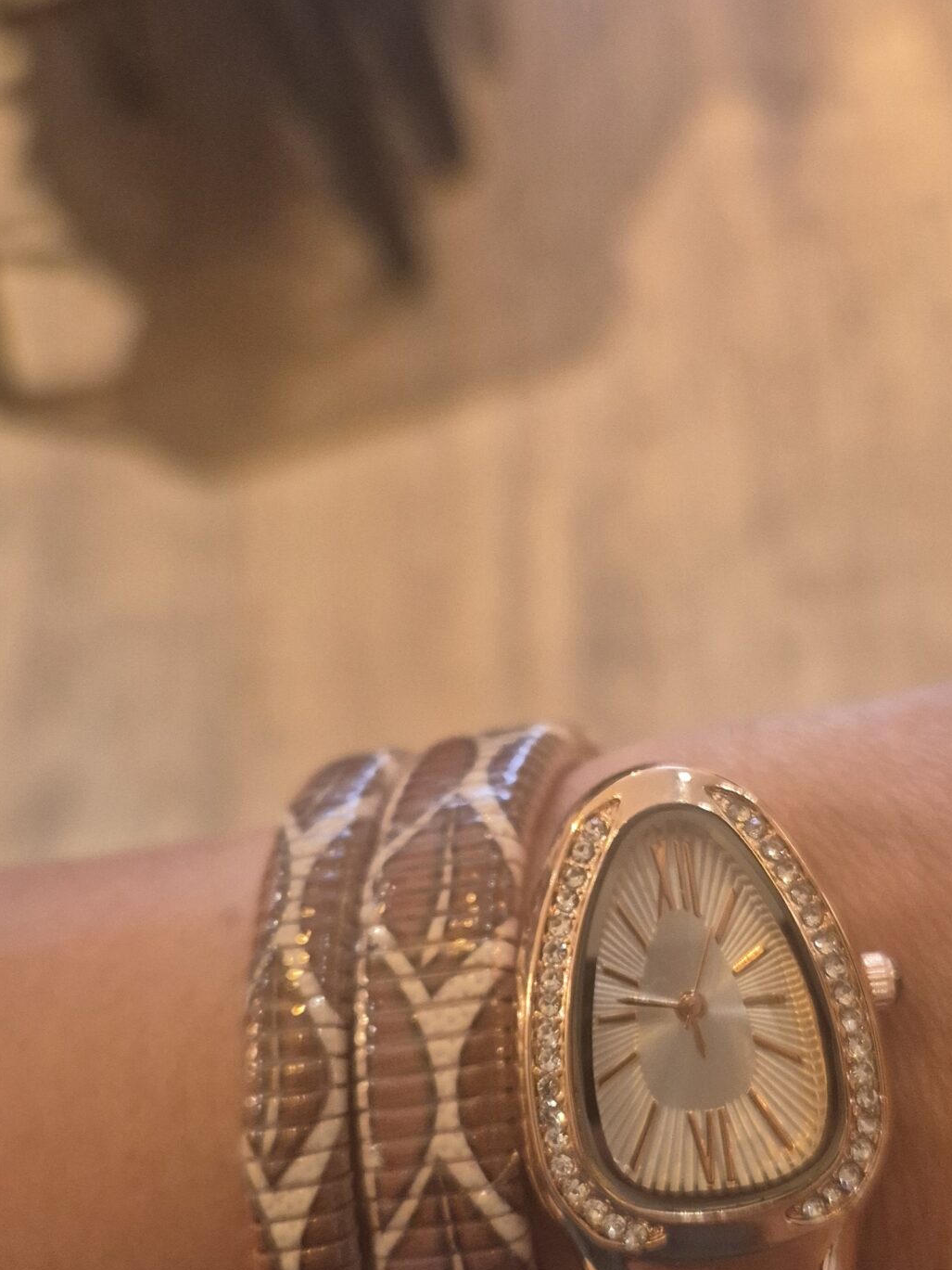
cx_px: 576
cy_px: 843
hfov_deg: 33.5
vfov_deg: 43.3
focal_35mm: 43
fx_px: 1577
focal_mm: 5.4
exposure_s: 1/100
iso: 800
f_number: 1.8
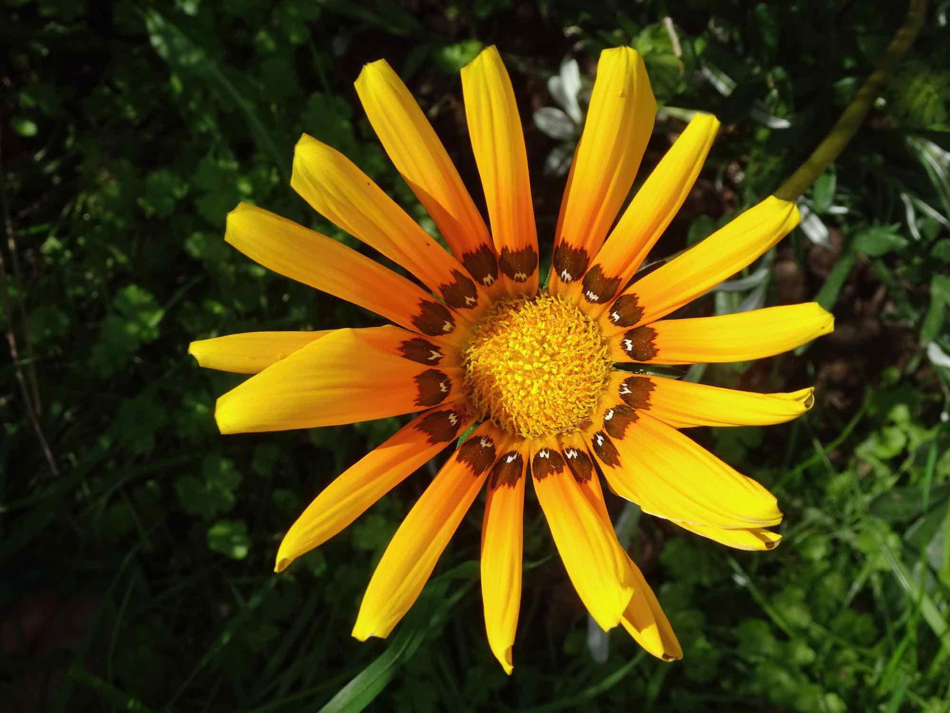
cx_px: 475
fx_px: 1317
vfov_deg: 30.3
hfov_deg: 39.7
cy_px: 356
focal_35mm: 48
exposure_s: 1/400
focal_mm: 8.18
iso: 80
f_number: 4.5
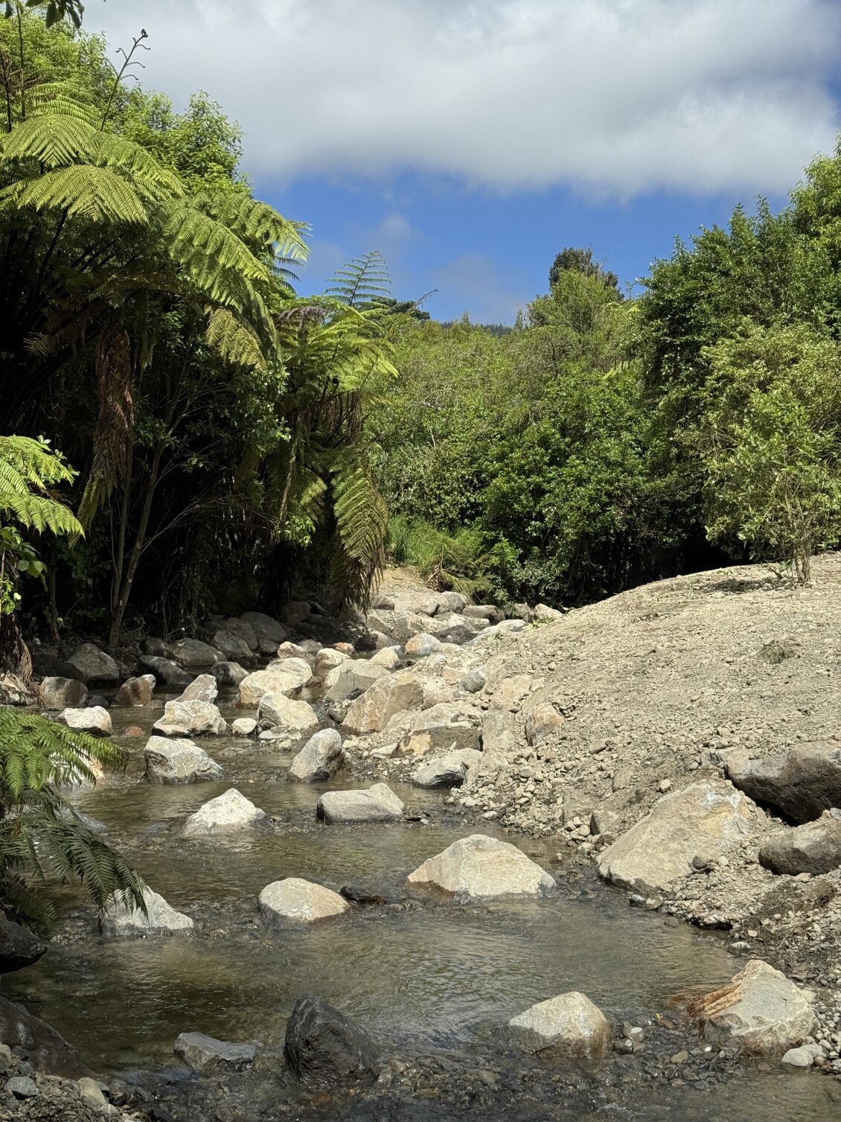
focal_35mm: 48
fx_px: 1555
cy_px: 561
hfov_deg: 30.3
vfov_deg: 39.7
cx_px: 420
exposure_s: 1/6410
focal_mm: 6.76
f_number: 1.78
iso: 64
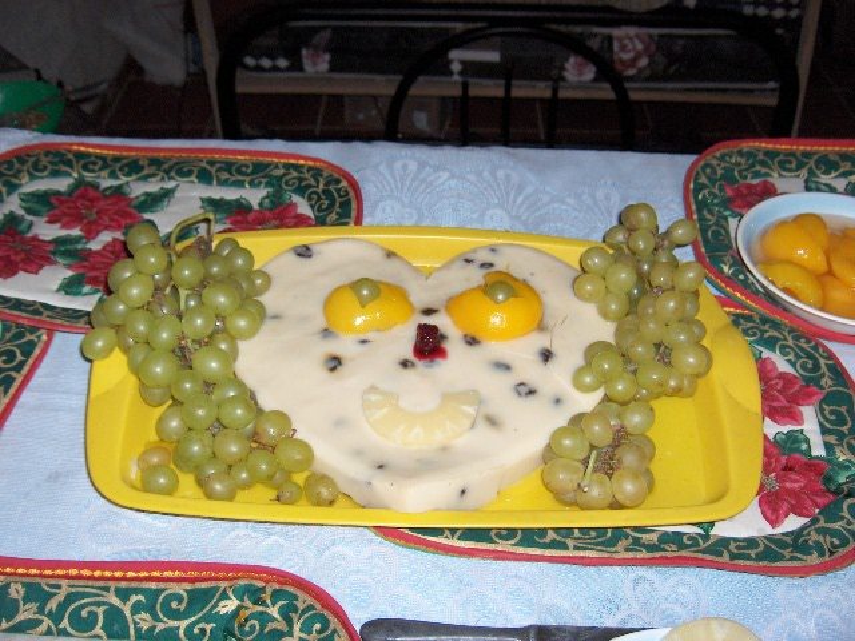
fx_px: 963
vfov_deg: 36.8
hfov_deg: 47.9
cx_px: 428
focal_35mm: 39
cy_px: 320
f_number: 2.8
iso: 100
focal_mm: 8
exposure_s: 1/60
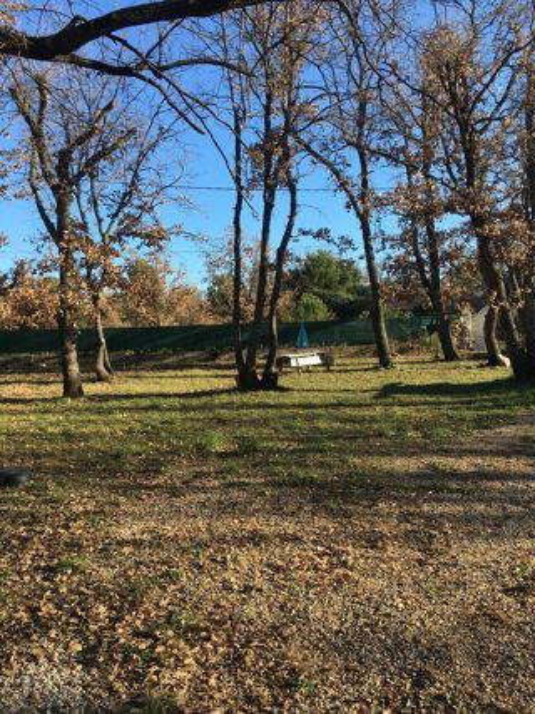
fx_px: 598
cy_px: 357
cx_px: 268
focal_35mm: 29
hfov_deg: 48.2
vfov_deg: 61.7
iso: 25
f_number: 2.2
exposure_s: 1/620
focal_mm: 4.15
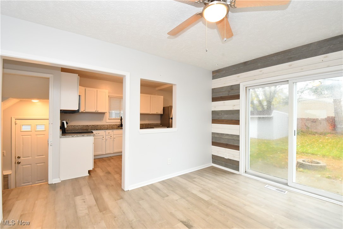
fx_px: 143
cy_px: 114
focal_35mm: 15
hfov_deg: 100.4
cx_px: 172
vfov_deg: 77.3
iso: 1250
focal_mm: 10
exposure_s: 1/30
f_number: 8
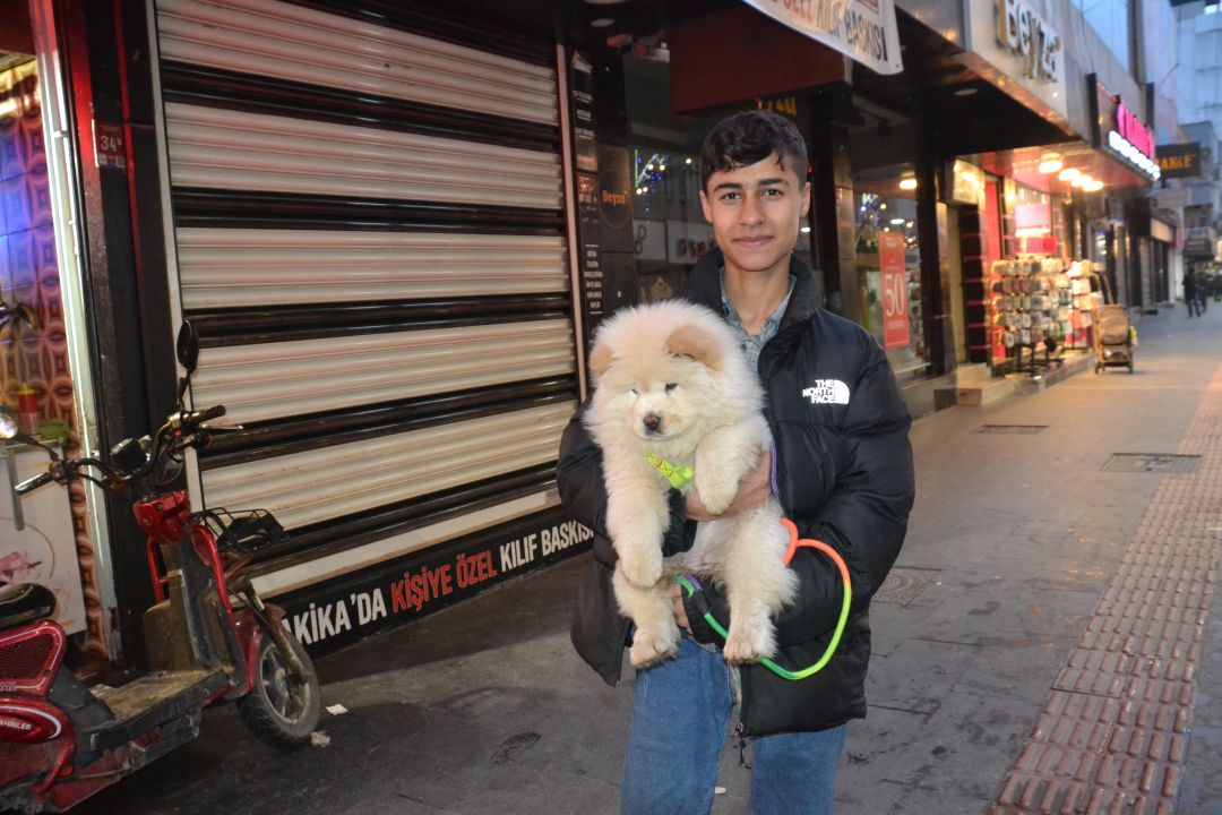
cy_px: 408
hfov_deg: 61.9
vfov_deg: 43.6
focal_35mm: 30
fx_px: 1018
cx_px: 611
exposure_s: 1/60
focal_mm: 20
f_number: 3.5
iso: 3200
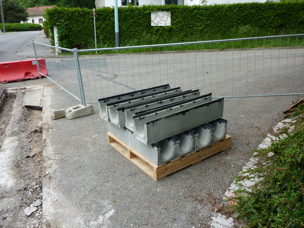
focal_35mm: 29
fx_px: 255
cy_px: 114
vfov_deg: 48.2
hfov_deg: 61.7
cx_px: 152
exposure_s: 1/320
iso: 80
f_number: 4
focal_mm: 4.7
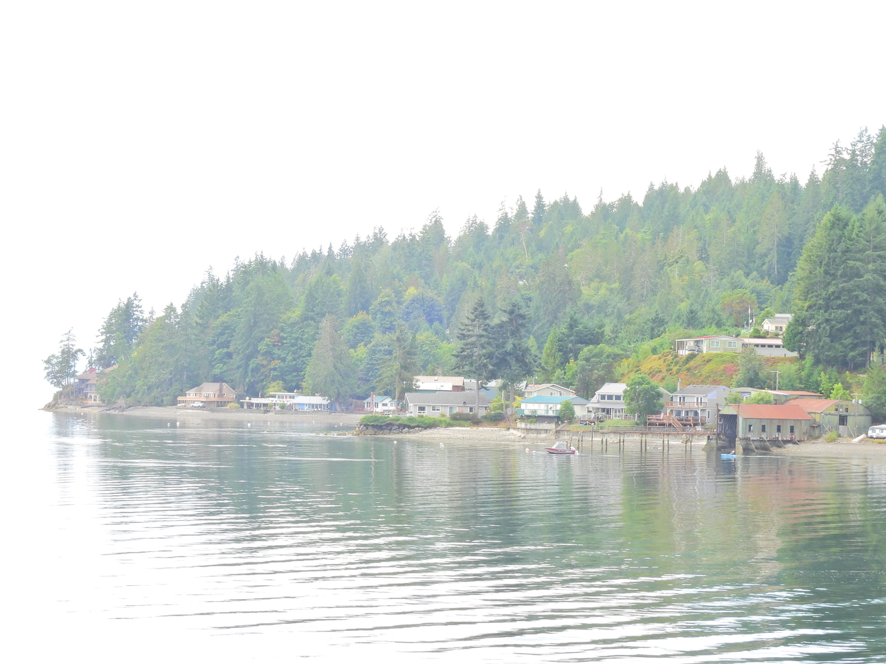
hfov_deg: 13.2
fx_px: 3839
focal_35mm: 150
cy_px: 332
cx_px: 443
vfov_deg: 9.9
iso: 100
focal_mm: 26.8
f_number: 8
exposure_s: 1/50
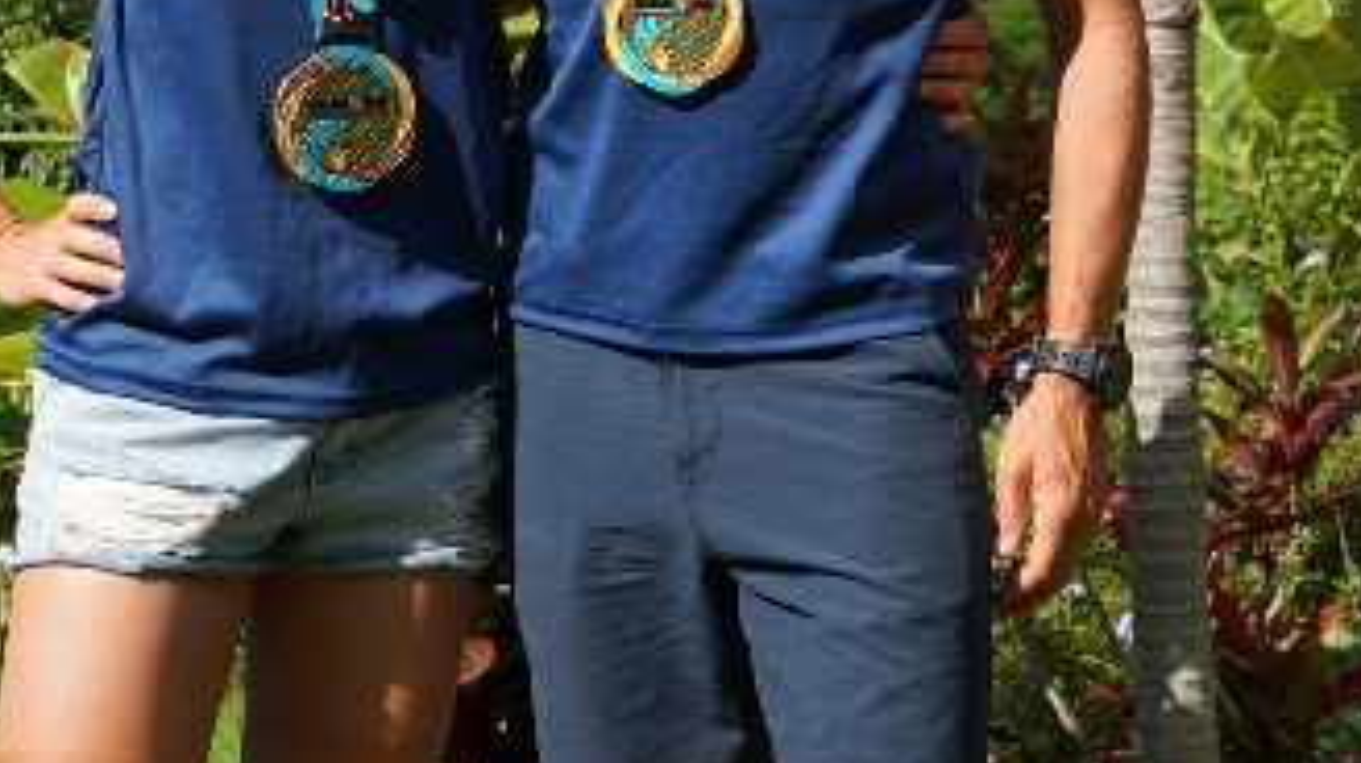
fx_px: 3758
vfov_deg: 11.4
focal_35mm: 104
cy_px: -70
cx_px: 552
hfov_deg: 20.5
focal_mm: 29
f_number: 5.6
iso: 100
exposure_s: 1/500
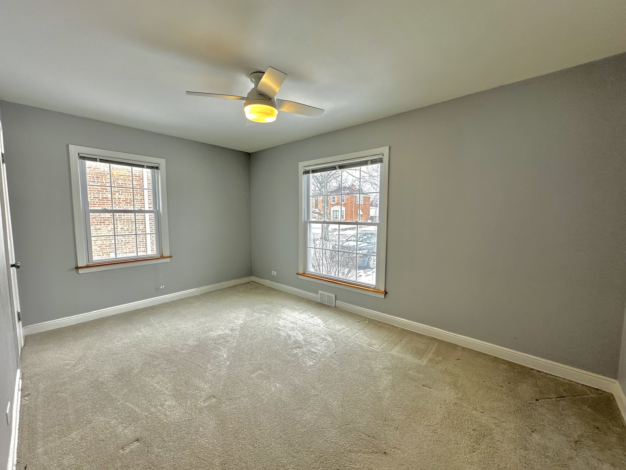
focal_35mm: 14
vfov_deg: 85.7
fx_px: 253
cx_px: 313
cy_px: 235
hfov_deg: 102.1
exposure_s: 1/120
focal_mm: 2.22
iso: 80
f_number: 2.2
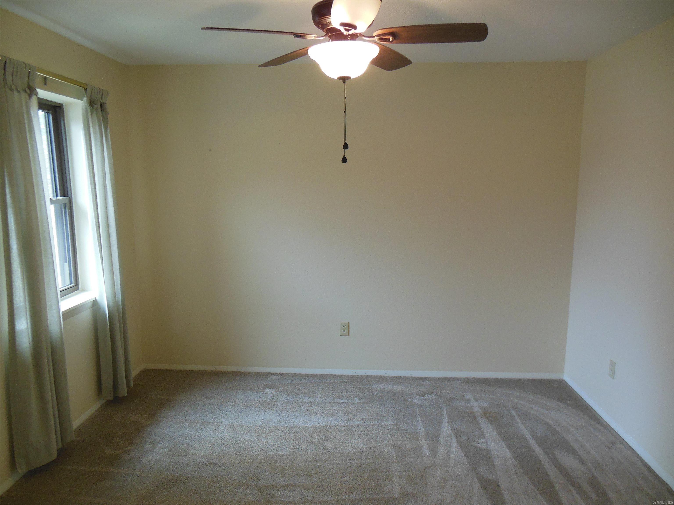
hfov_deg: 69.4
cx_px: 337
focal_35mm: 25
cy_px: 252
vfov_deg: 54.9
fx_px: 487
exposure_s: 1/30
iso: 250
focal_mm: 4.5
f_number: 3.2
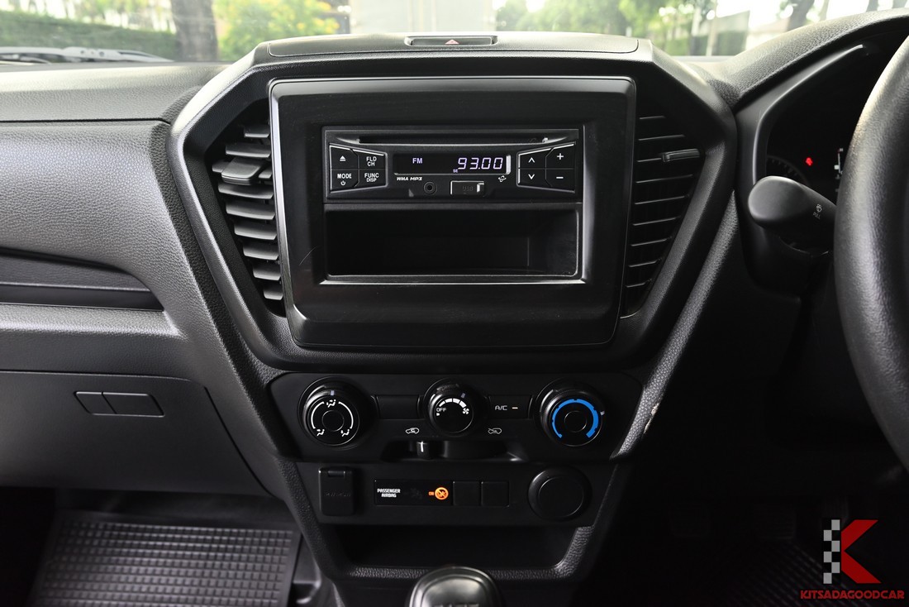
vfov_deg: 53.2
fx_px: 606
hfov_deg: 73.7
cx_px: 454
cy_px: 304
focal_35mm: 24
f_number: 6.7
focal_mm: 24
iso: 1100
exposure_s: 1/90
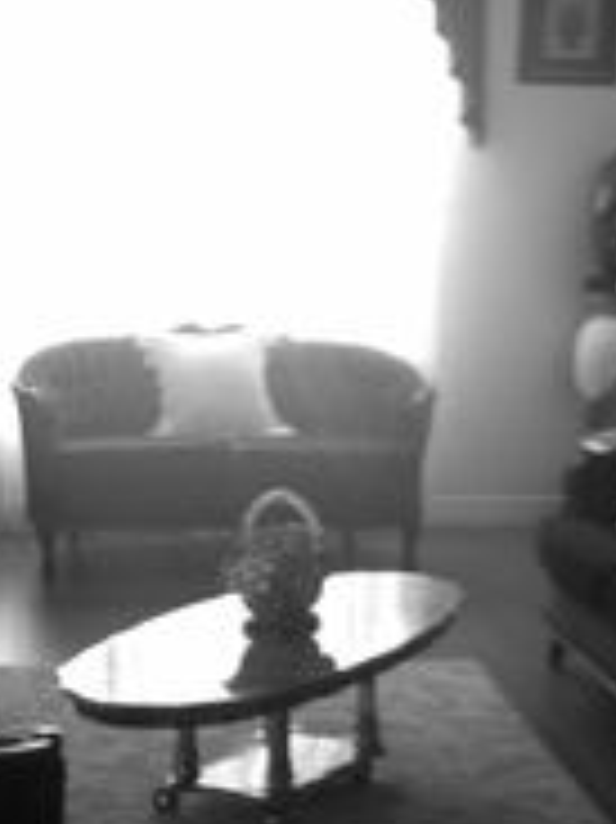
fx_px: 2185
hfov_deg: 16.0
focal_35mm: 92
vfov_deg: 21.1
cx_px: 268
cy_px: 639
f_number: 2.8
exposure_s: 1/15
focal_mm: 3.85
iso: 100
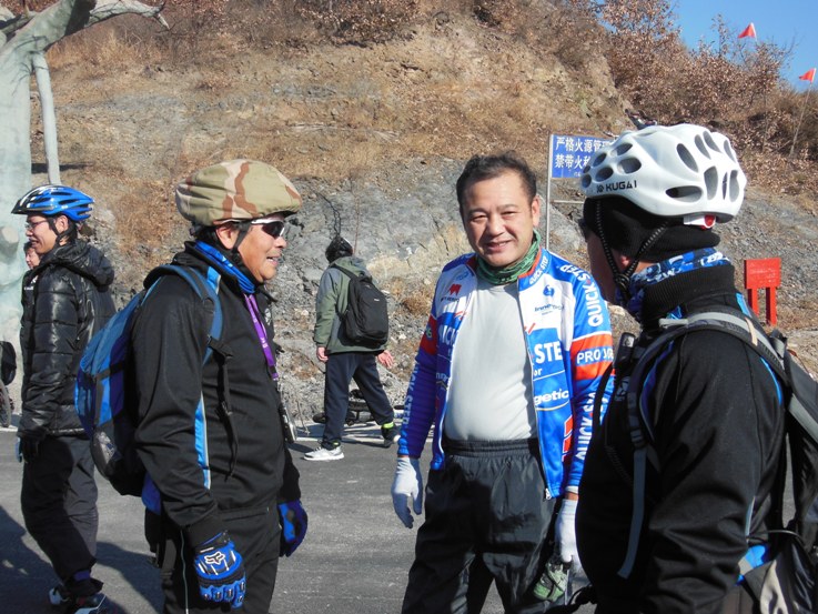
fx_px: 1064
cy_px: 307
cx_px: 409
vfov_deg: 32.2
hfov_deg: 42.1
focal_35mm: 45
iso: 125
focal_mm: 8
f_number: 4.4
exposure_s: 1/640
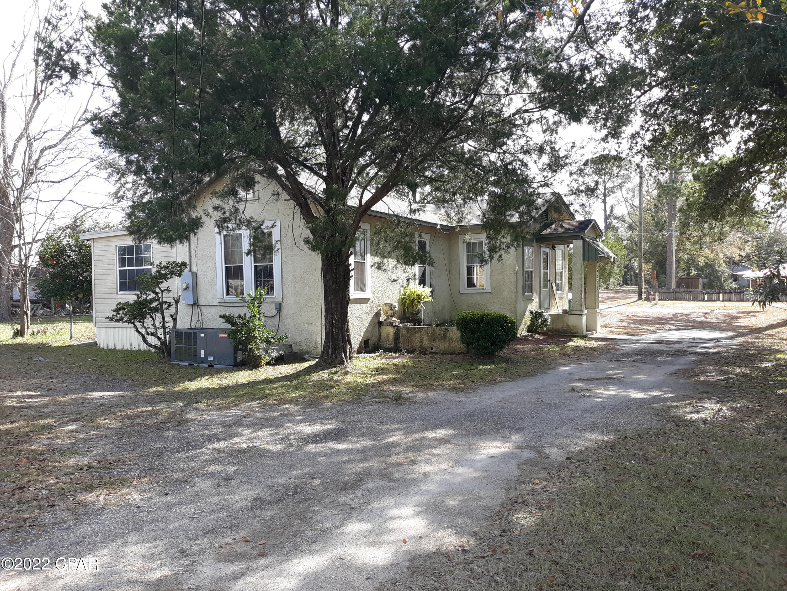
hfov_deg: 63.4
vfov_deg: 49.7
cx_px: 394
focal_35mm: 28
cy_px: 296
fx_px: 637
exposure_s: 1/341
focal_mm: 3.7
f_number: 1.7
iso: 40
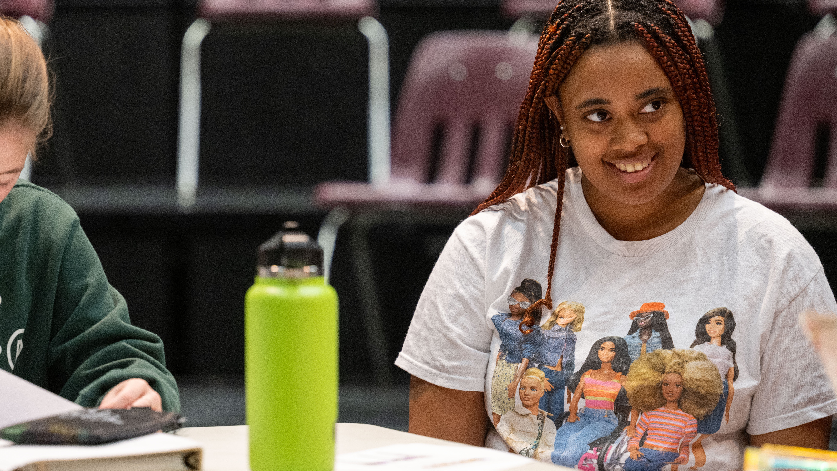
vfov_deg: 6.0
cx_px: 390
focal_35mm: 201
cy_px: 257
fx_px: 4461
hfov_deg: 10.7
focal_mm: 140
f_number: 2.8
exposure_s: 1/180
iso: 2500
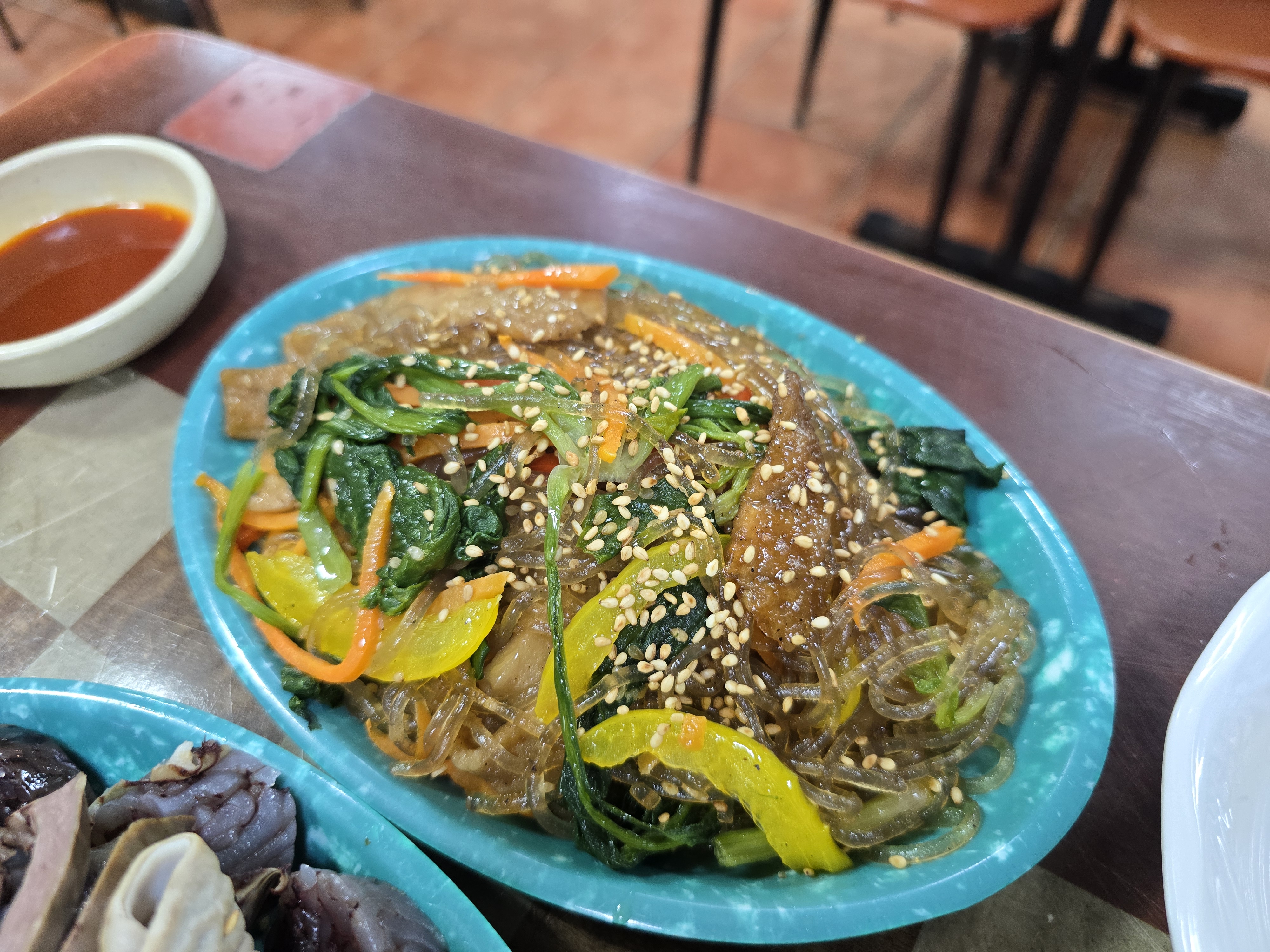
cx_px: 635
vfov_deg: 58.9
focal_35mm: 23
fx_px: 844
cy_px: 476
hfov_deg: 73.9
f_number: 1.7
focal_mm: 6.3
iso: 320
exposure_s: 1/120
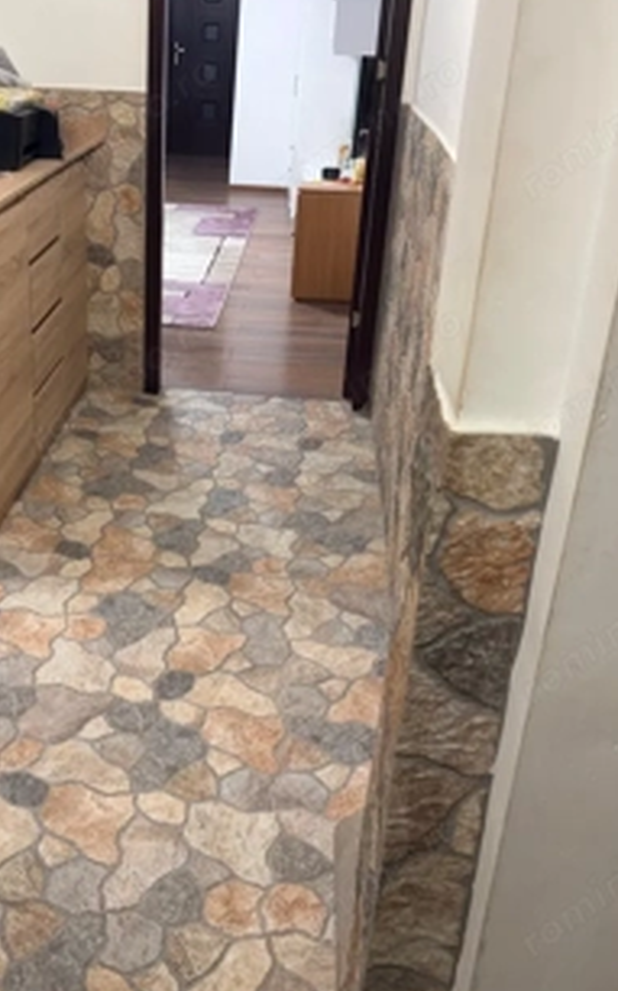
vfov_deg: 53.8
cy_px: 418
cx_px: 191
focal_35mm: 36
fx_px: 971
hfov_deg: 34.9
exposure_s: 1/33
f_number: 1.6
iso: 250
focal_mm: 5.96
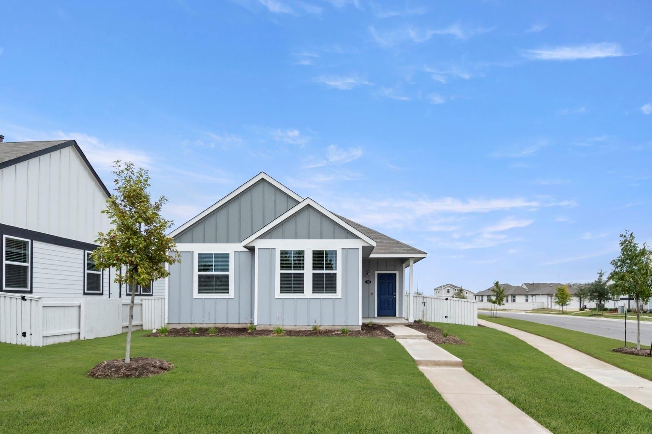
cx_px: 326
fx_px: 652
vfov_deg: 36.8
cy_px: 217
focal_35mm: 36
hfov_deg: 53.2
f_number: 8
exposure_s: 1/500
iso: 400
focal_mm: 24
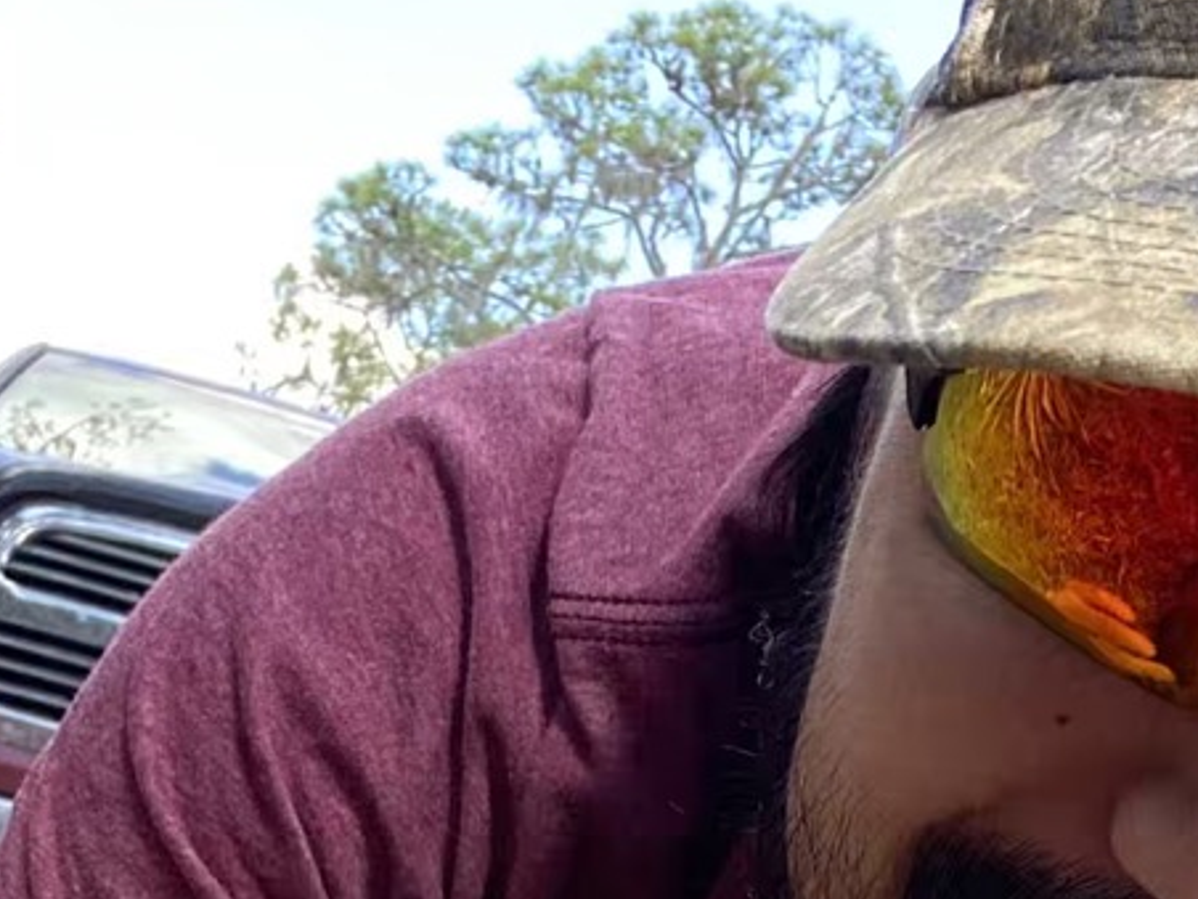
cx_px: 726
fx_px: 2942
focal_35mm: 85
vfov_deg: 15.8
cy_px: 1408
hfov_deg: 23.0
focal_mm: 2.71
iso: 50
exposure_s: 1/122
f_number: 2.2
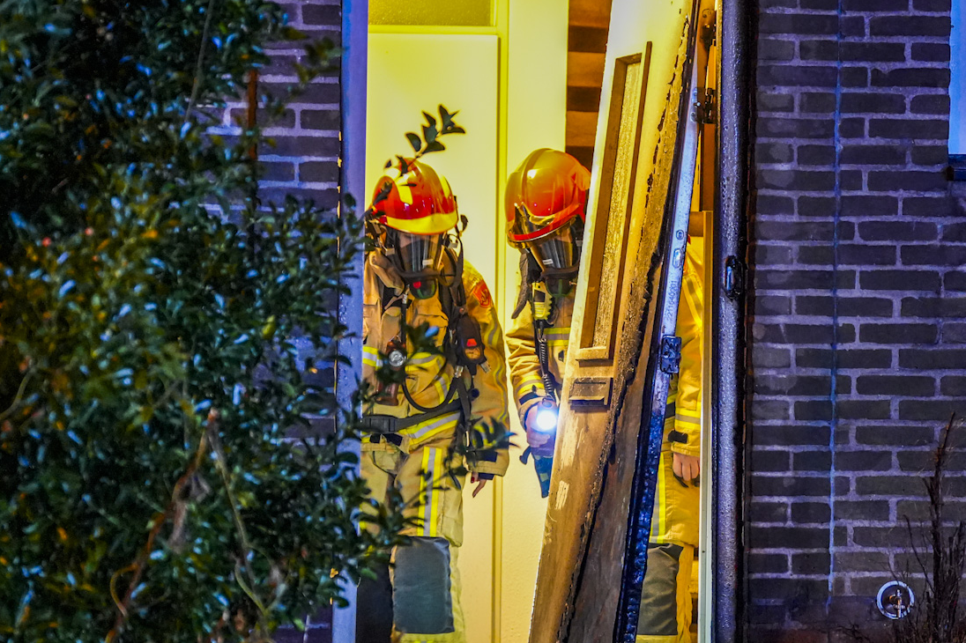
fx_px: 4936
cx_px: 542
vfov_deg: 7.5
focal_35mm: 184
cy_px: 370
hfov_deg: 11.2
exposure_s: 1/30
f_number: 2.8
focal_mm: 105
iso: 6400
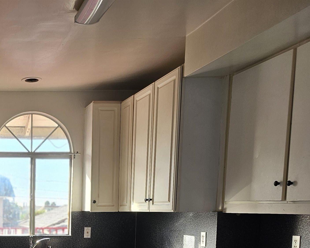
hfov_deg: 33.8
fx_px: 450
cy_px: 254
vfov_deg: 28.7
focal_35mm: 49
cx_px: -18
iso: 32
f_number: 1.7
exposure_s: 1/120
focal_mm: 6.3
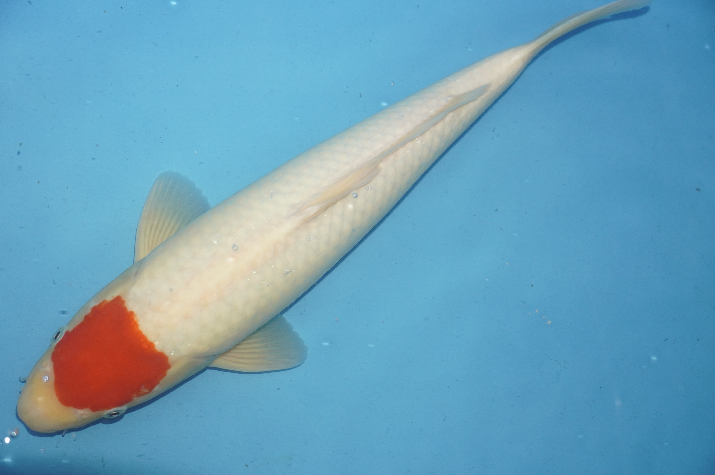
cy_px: 238
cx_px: 358
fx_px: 1072
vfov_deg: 25.0
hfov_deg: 36.9
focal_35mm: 54
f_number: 4.5
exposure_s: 1/160
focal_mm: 36
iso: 1000
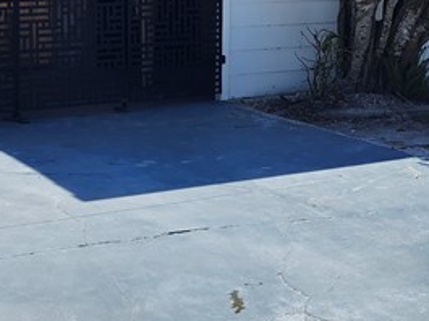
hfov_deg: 21.7
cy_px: -62
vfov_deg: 15.9
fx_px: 1101
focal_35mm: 89
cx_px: 353
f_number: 1.8
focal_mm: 6.4
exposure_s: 1/984
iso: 12
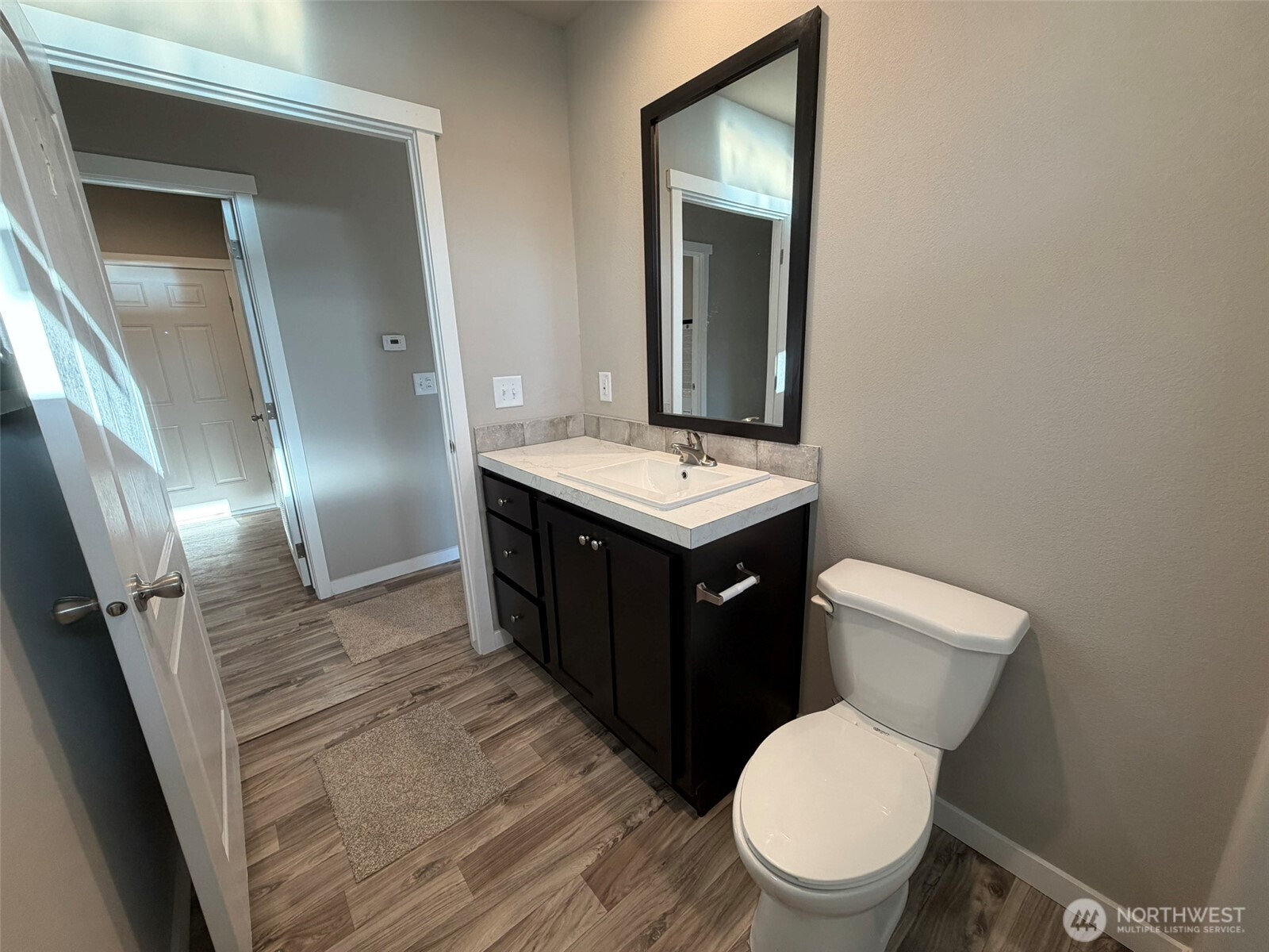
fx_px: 513
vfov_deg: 85.7
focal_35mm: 14
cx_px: 634
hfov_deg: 102.1
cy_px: 476
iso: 160
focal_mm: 2.22
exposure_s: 1/120
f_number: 2.2
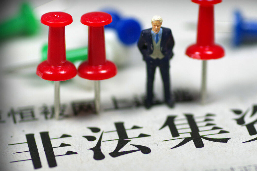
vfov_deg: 7.7
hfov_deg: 11.5
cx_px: 150
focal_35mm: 179
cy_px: 88
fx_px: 1277
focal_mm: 100
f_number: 4
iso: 640
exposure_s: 1/160
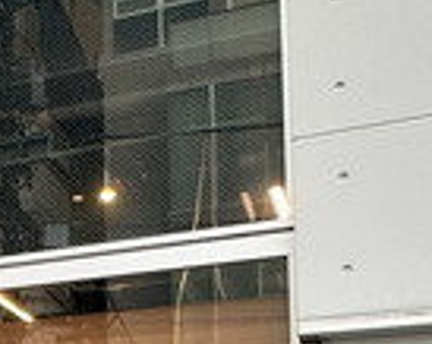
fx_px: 1021
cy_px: 442
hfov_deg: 21.8
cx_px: -114
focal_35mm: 80
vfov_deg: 17.9
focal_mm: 2.22
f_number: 2.2
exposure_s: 1/100
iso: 80
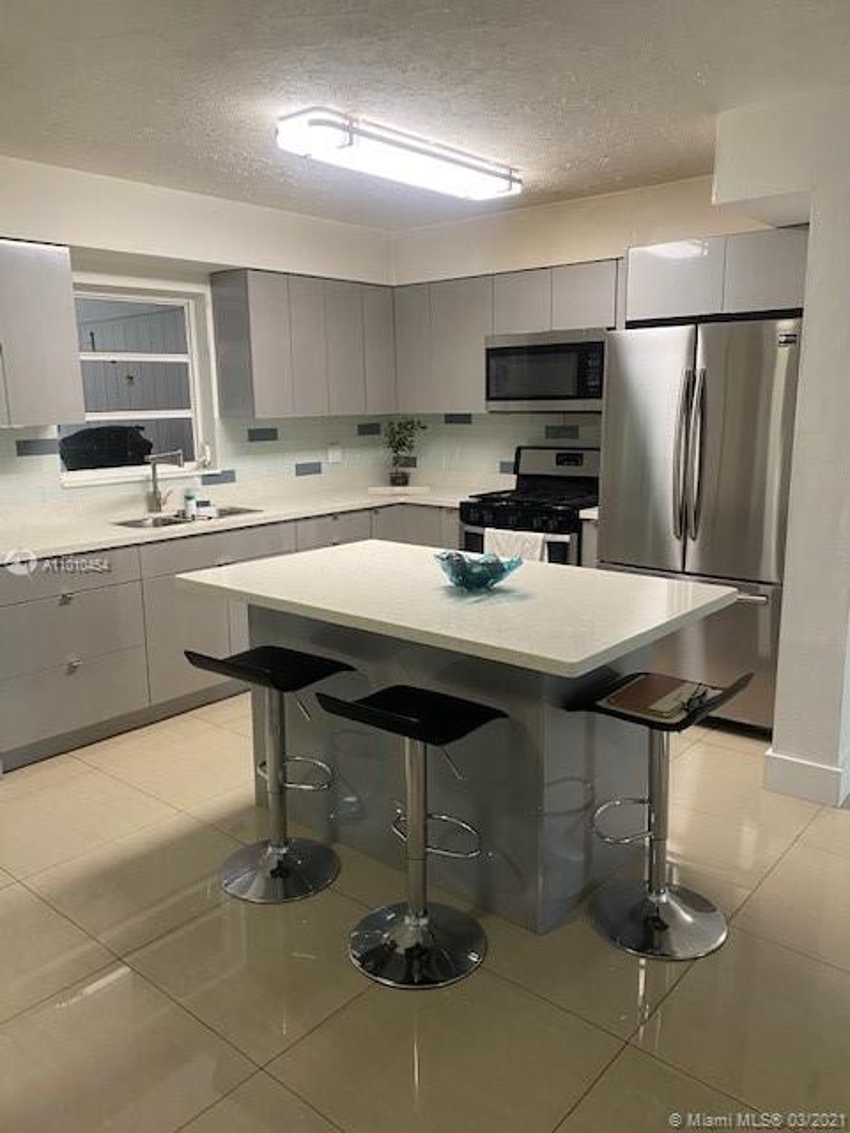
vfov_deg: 67.3
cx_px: 425
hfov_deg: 53.1
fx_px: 851
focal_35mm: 26
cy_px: 566
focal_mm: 4.25
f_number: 1.8
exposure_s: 1/60
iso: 160
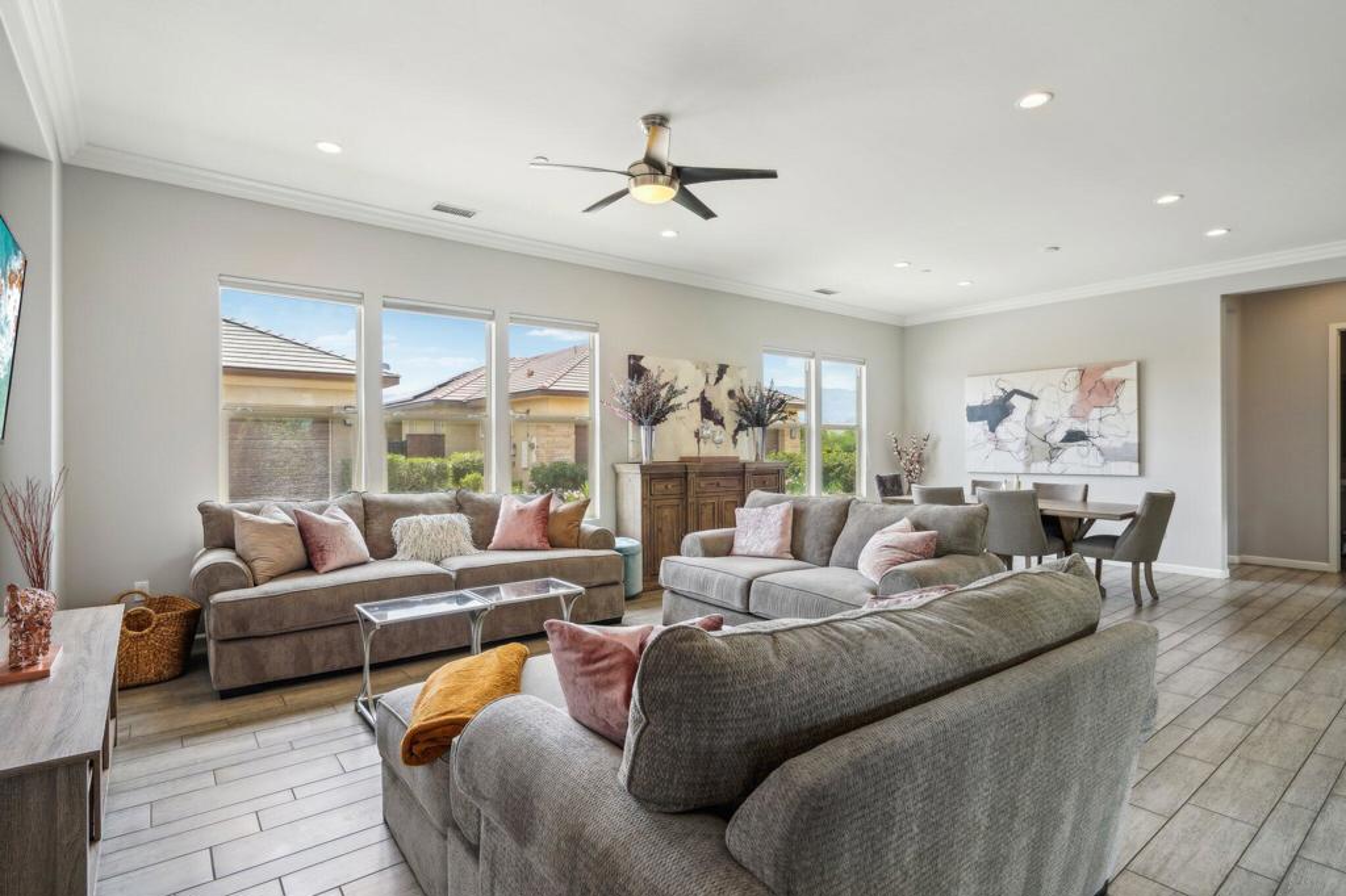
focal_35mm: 17
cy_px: 448
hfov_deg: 93.3
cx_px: 673
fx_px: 635
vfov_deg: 70.4
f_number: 8
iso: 250
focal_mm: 17
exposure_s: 1/30
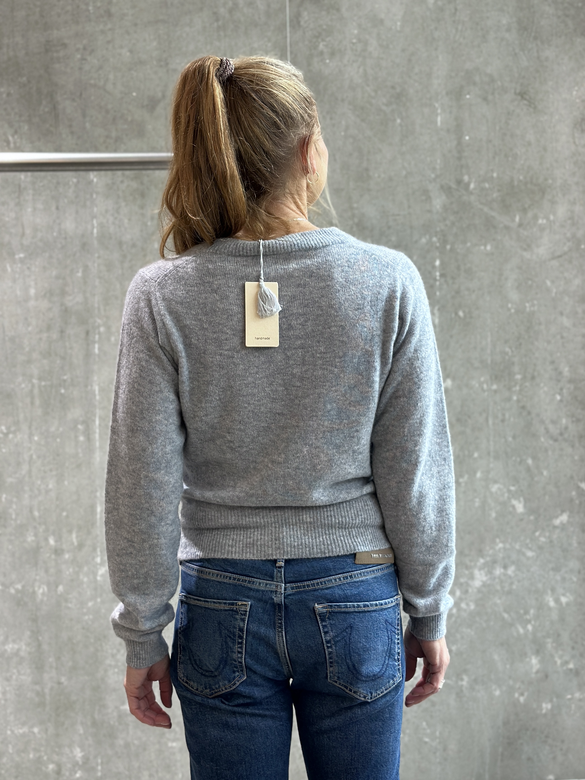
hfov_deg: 30.3
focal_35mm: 48
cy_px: 390
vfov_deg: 39.7
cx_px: 292
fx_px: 1082
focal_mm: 6.86
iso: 160
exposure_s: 1/100
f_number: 1.78
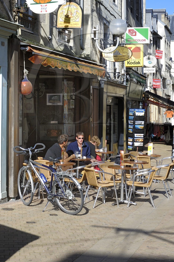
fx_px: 536
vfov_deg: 27.4
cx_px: 97
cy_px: 96
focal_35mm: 74
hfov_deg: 18.4
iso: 100
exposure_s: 1/160
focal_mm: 35
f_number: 7.6
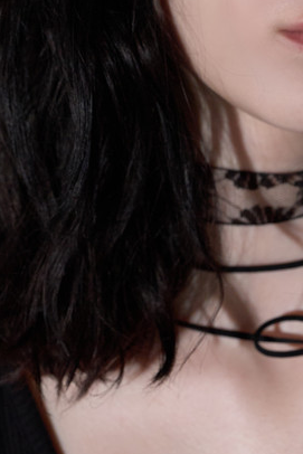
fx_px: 2447
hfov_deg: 7.1
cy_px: 116
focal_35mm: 194
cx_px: 230
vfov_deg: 10.6
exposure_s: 1/125
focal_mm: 70
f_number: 8
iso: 125
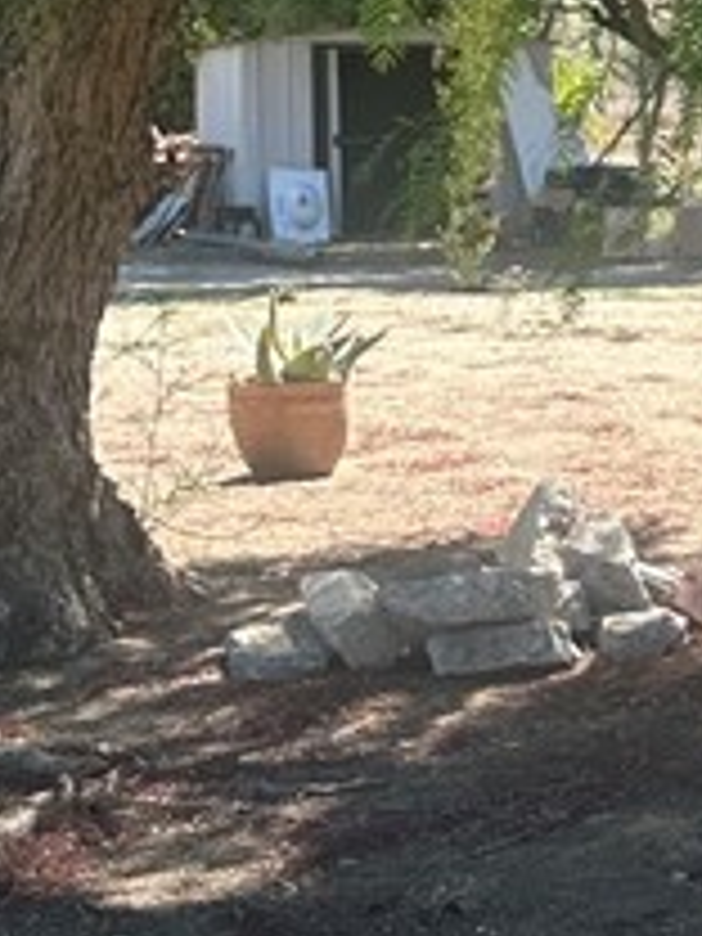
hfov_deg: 11.7
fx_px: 3191
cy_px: 112
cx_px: 1197
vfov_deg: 16.5
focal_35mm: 118
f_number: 1.78
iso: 80
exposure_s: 1/879
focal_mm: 6.86
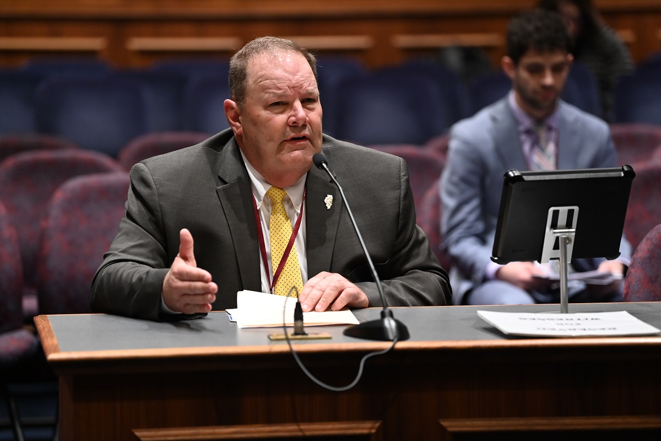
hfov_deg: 12.5
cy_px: 220
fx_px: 3029
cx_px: 330
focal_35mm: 165
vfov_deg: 8.3
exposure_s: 1/160
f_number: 3.2
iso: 5000
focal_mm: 165
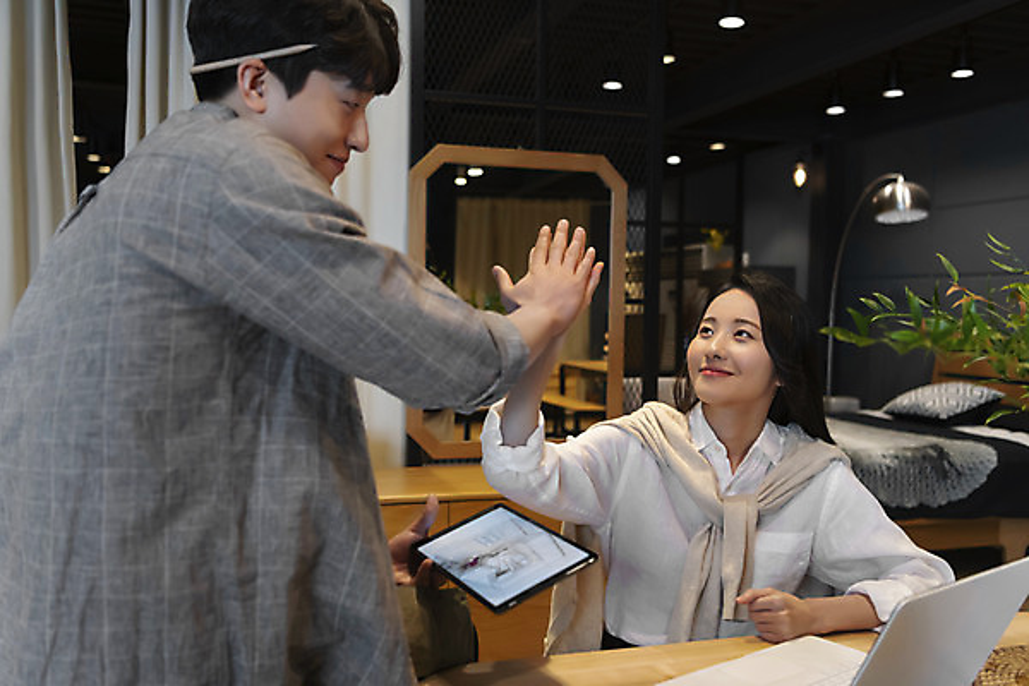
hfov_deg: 58.7
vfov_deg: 41.1
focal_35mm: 32
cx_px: 514
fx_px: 915
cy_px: 343
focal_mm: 32
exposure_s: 1/125
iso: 800
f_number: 2.8
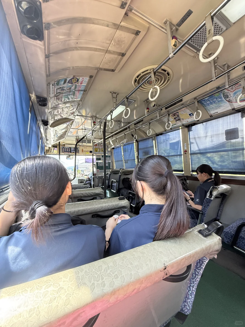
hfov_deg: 85.7
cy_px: 164
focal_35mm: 14
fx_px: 132
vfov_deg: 102.1
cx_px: 122
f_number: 2.2
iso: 100
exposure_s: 1/99
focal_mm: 2.22
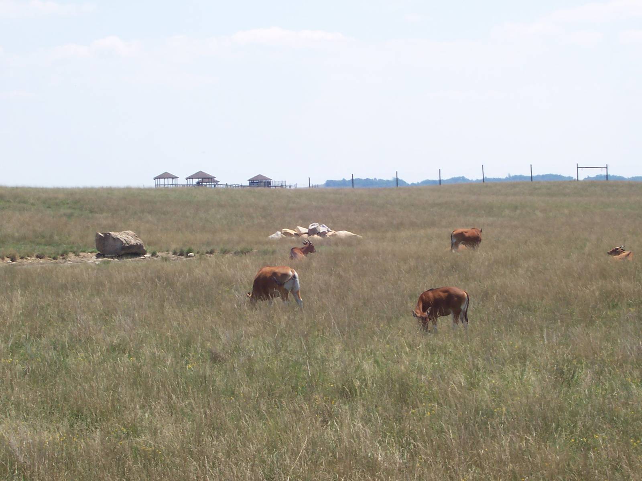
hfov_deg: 17.7
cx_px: 321
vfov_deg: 13.3
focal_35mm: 111
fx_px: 2059
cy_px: 240
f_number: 9.5
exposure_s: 1/125
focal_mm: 16.8
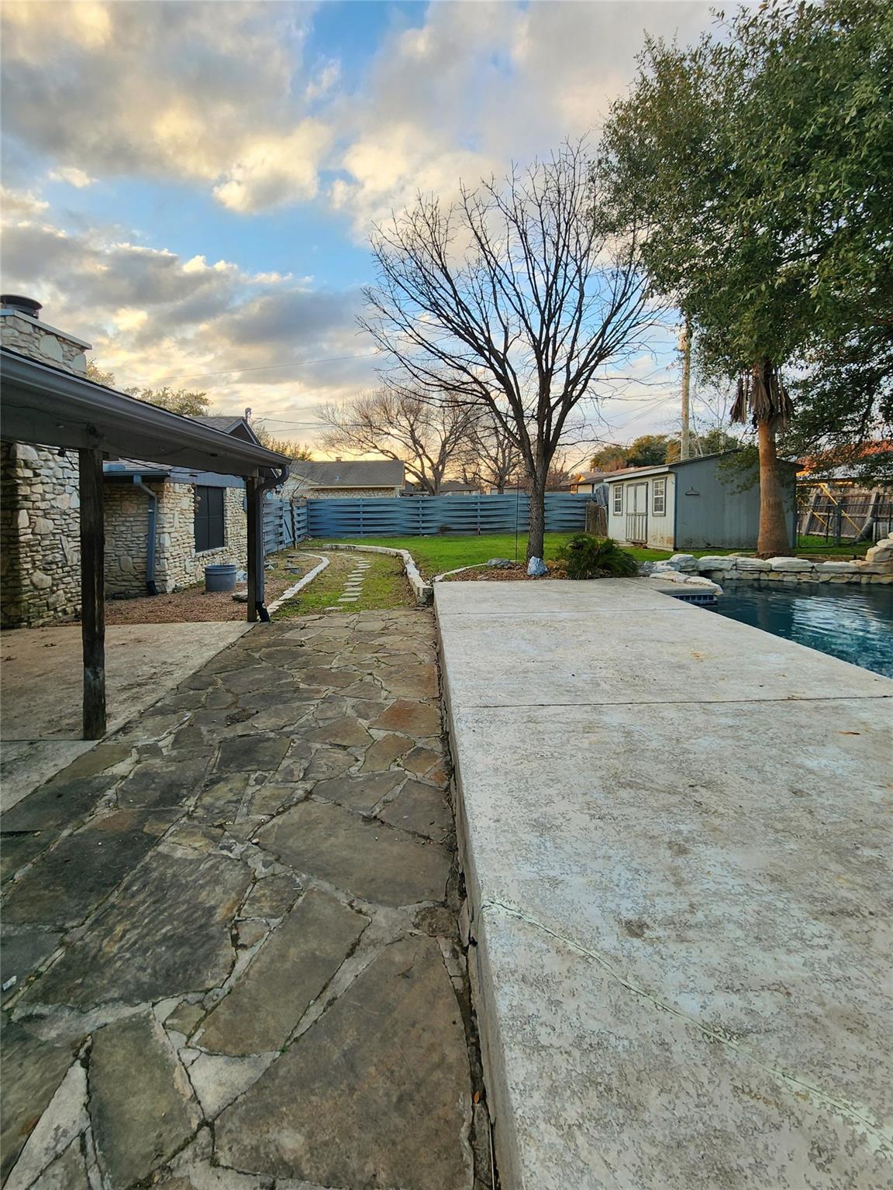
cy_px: 595
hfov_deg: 89.9
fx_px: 447
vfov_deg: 106.2
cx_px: 446
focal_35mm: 13
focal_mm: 2.2
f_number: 2.2
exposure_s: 1/192
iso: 50
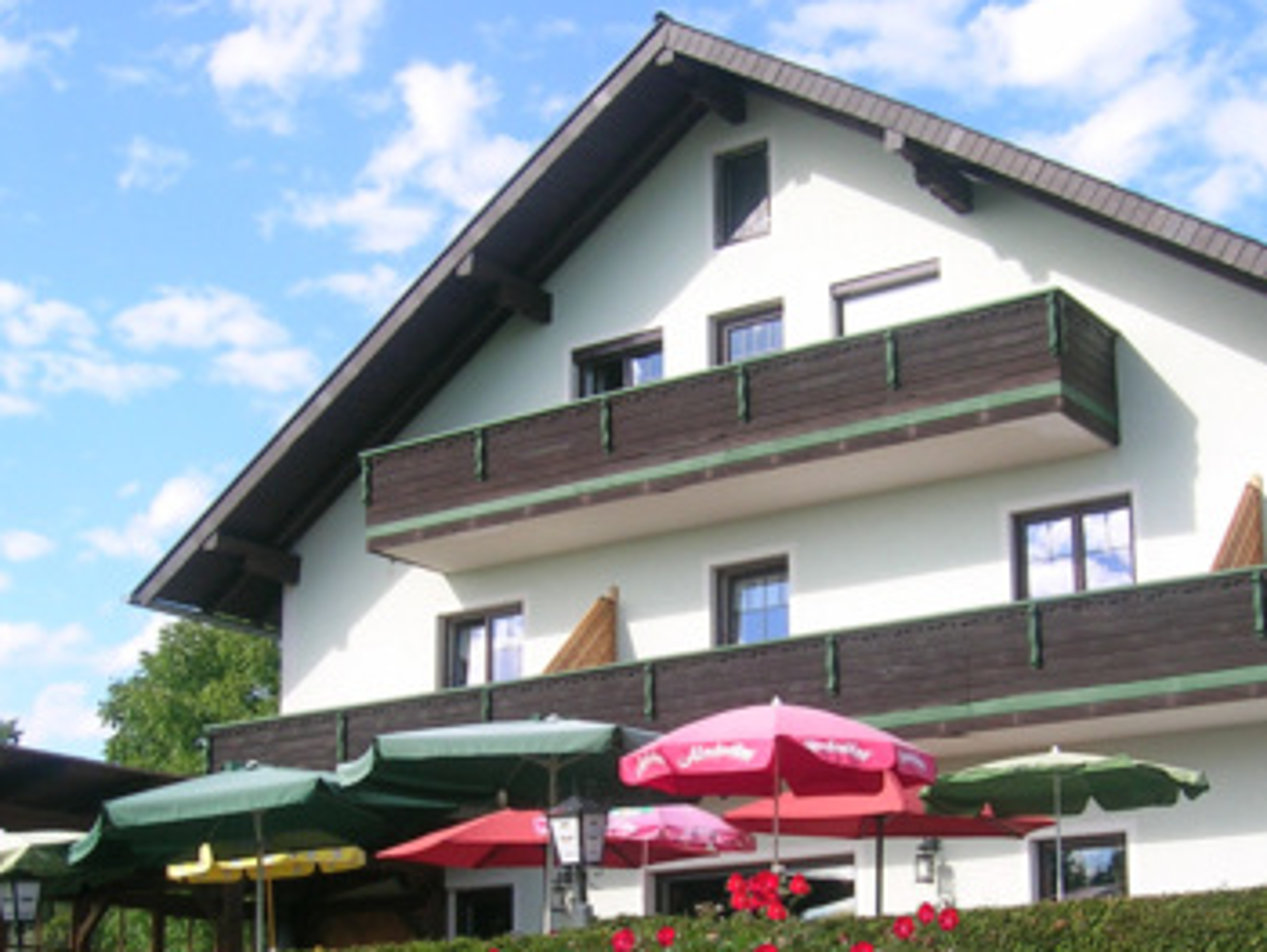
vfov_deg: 25.8
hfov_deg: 34.2
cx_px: 742
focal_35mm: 56
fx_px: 2051
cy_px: 717
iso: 50
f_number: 4.8
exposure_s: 1/201
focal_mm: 5.4
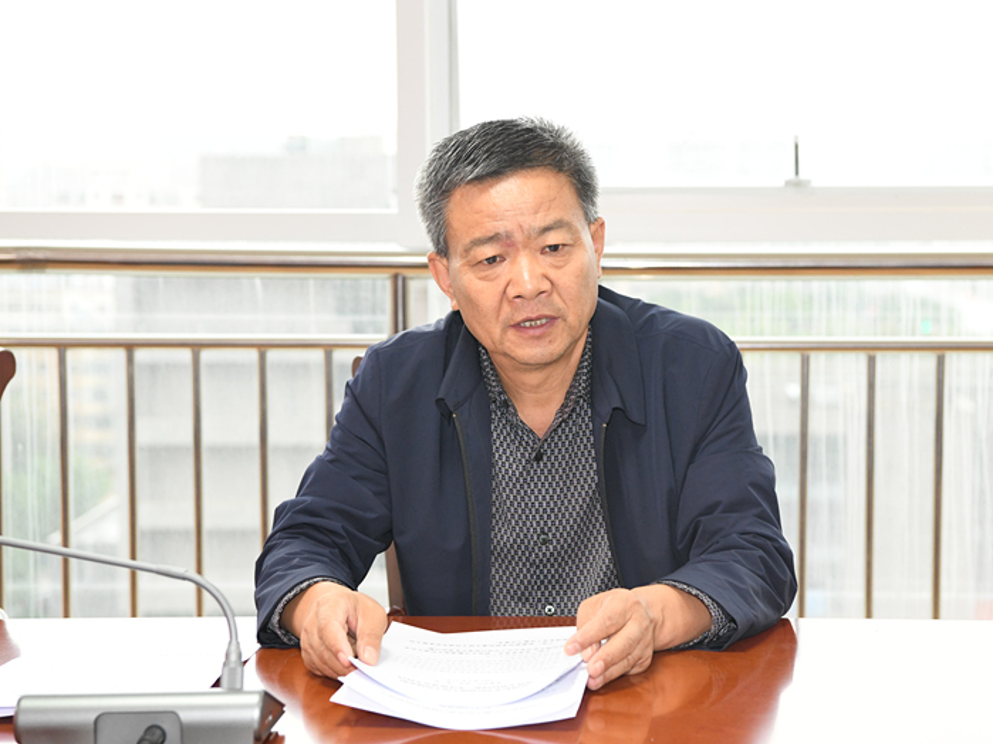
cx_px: 567
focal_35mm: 77
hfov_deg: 25.3
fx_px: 2208
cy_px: 377
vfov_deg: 19.1
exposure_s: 1/160
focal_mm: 70
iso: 4000
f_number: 6.3
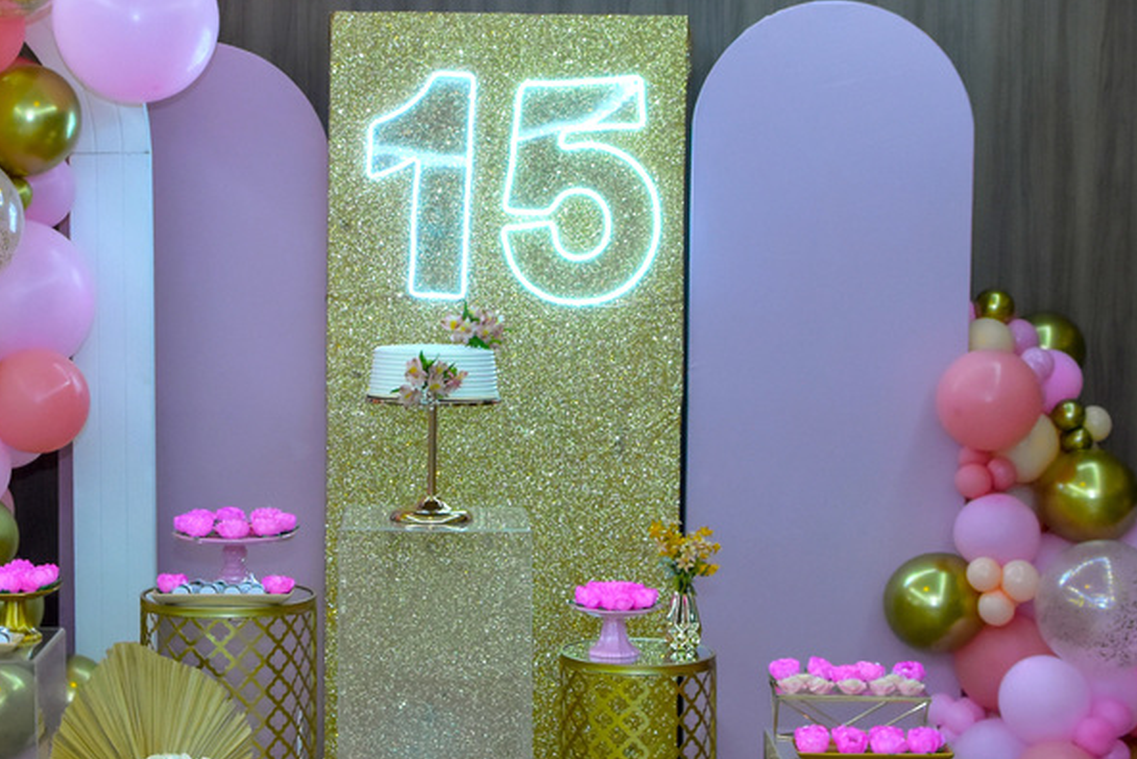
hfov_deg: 27.5
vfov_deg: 18.7
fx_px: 2306
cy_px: 338
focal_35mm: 73
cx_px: 340
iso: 1600
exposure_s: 1/100
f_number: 5
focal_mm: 24
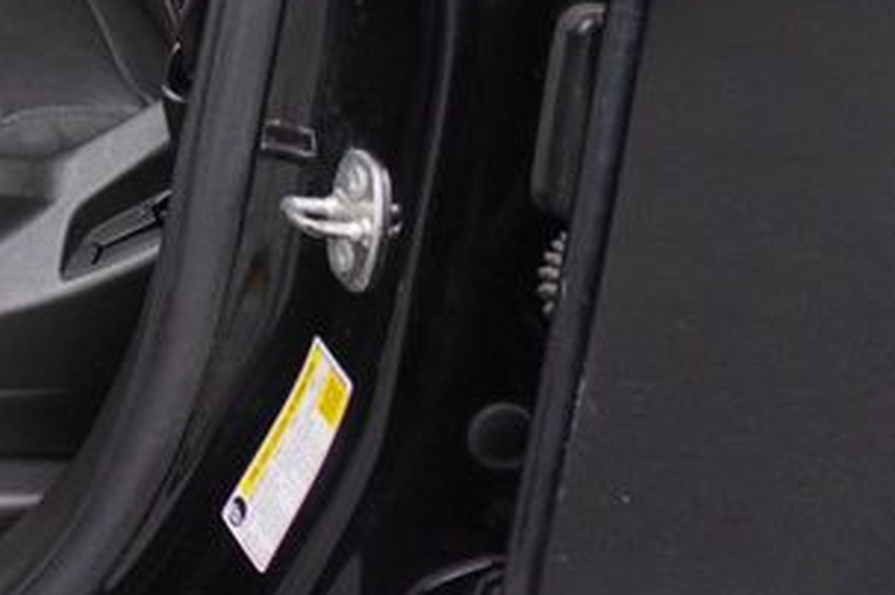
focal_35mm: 81
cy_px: -398
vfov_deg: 15.1
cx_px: -521
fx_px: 2012
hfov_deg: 20.6
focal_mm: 16
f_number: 4
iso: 800
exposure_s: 1/320
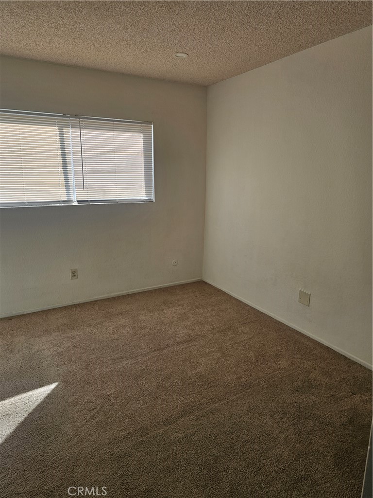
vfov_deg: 73.9
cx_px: 186
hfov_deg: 58.9
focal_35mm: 23
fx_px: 330
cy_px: 249
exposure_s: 1/207
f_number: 1.7
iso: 32
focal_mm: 6.3
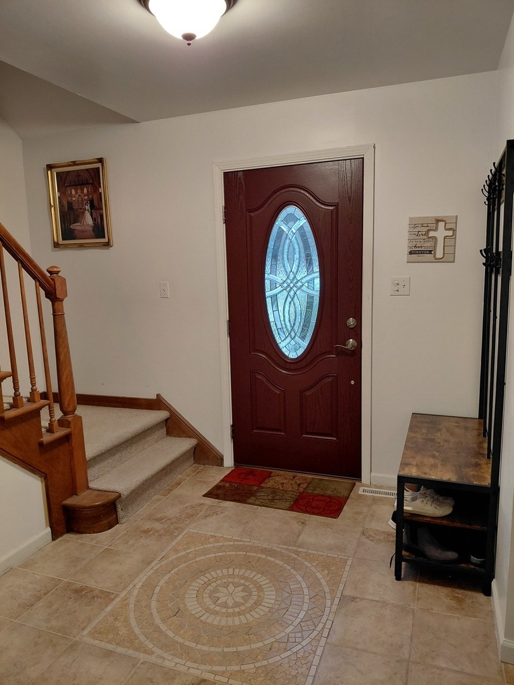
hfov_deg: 54.9
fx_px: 495
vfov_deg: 69.4
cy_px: 342
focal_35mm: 25
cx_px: 257
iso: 320
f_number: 1.8
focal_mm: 4.69
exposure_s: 1/60
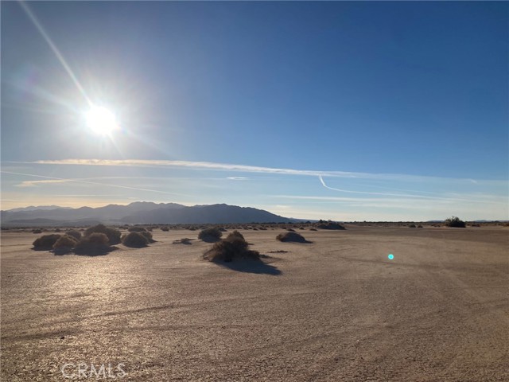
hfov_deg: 63.4
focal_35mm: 28
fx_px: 412
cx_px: 254
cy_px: 191
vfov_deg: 49.7
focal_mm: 3.99
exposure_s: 1/6098
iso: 20
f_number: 1.8
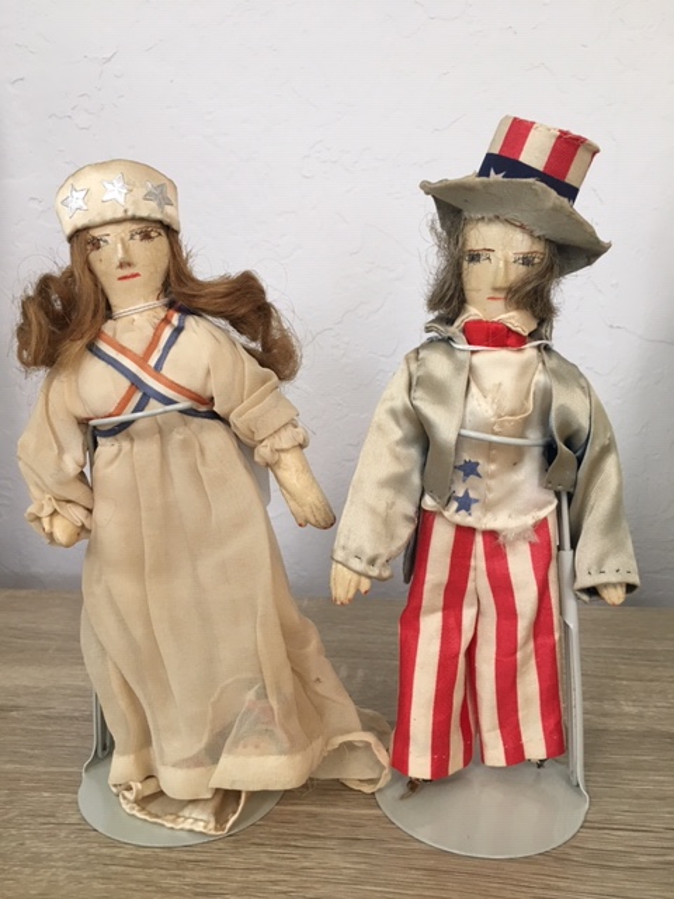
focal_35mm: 29
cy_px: 450
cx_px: 337
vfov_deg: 61.7
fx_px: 753
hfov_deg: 48.2
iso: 80
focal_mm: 4.15
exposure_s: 1/30
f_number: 2.2
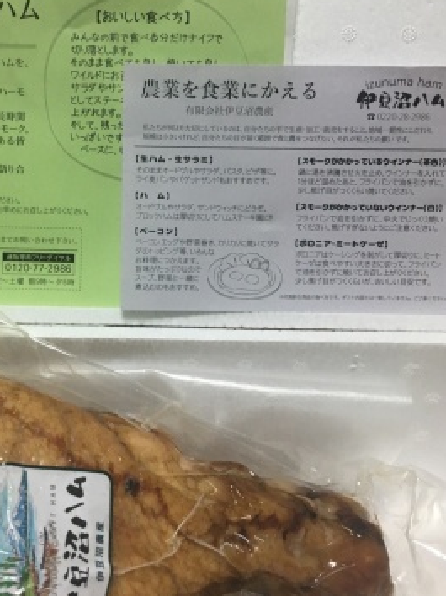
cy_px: 285
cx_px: 134
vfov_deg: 41.3
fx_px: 791
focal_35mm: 46
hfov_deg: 31.1
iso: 100
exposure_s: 1/30
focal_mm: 4.15
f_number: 2.2
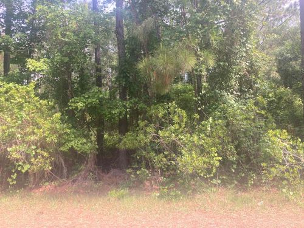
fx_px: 246
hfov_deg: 63.4
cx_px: 152
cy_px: 114
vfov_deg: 49.7
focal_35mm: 28
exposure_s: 1/281
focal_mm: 3.99
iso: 20
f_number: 1.8
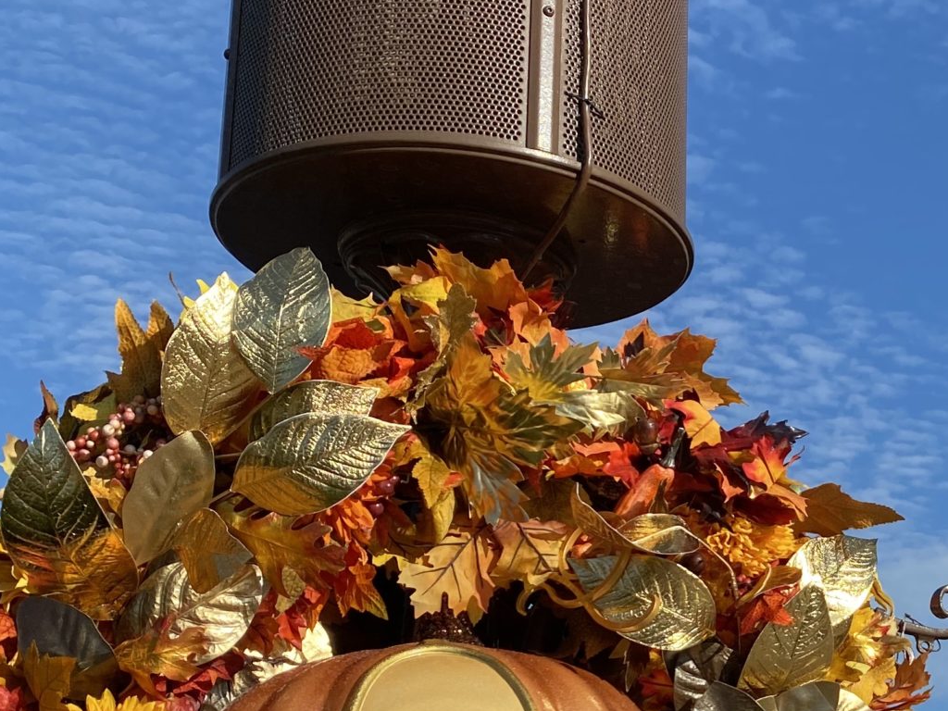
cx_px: 929
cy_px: 618
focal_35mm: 65
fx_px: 1780
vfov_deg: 22.1
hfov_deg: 28.2
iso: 32
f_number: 1.8
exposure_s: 1/2571
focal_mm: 4.25
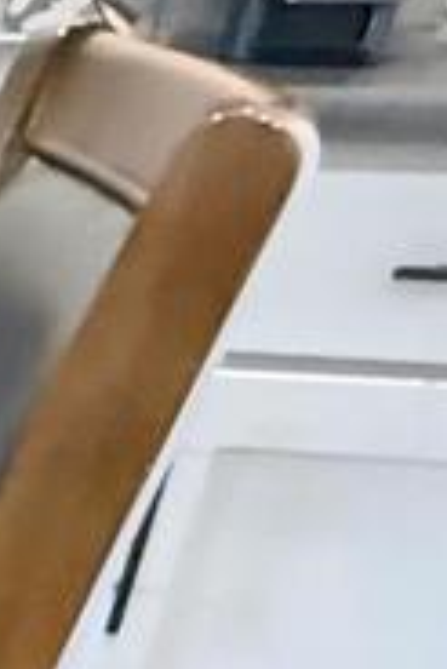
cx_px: -1396
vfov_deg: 16.6
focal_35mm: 114
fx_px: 2119
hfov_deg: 7.6
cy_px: 953
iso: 1250
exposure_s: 1/60
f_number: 2.2
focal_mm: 2.22
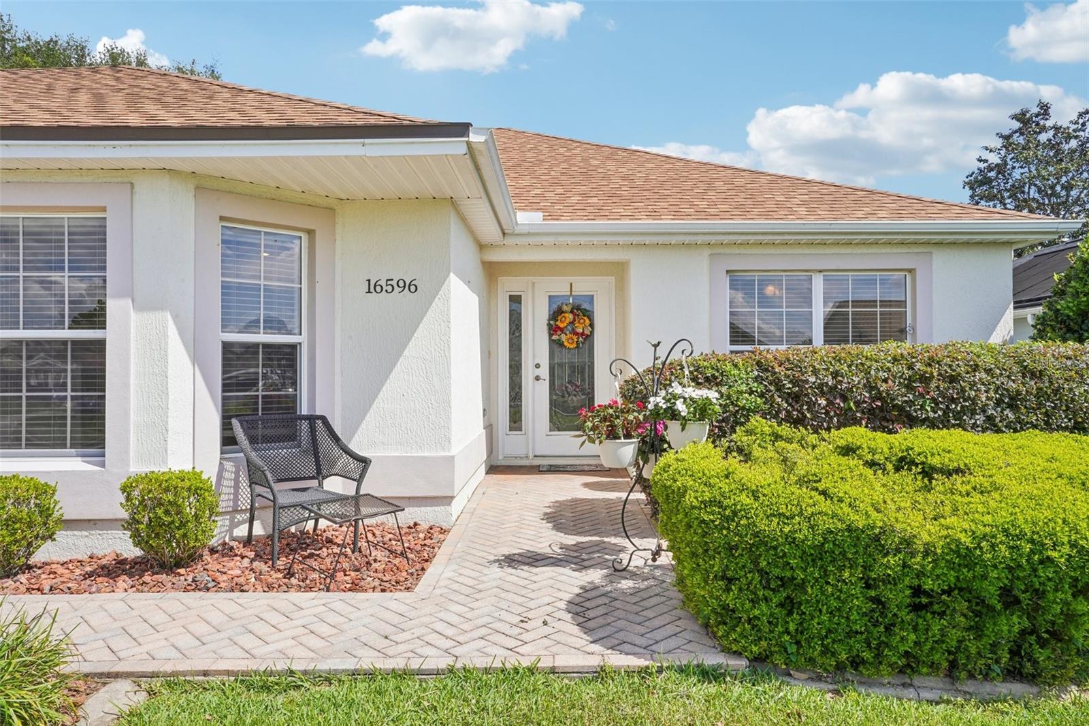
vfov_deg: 53.1
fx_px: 726
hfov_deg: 73.8
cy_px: 363
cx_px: 544
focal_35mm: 24
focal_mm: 24
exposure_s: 1/40
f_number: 20
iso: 100
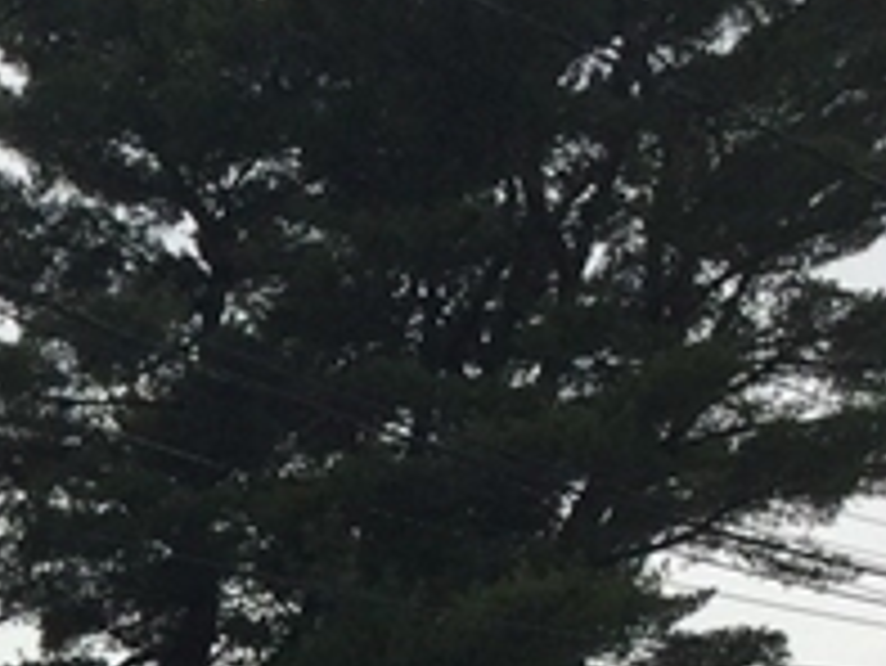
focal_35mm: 161
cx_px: -414
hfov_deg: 11.8
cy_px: 900
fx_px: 4123
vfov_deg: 9.1
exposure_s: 1/1508
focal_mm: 3.3
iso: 25
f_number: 2.4
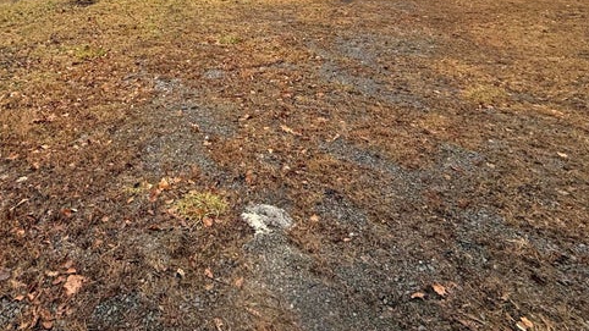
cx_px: 179
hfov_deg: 67.2
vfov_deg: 35.1
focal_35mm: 27
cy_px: -55
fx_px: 422
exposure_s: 1/99
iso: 80
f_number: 2.2
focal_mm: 2.22
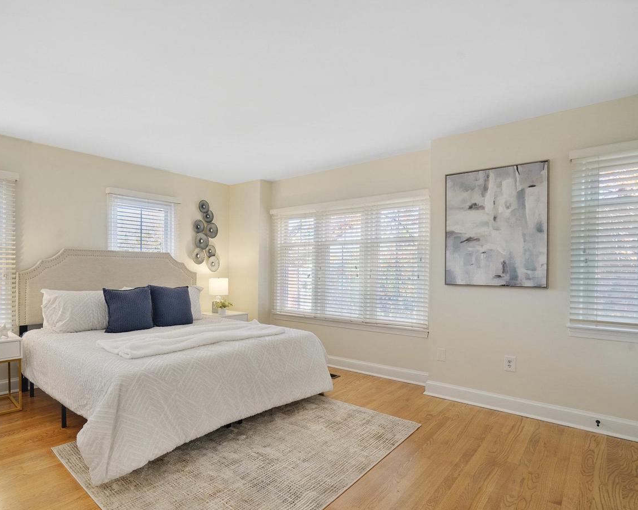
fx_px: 359
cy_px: 268
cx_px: 262
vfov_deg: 70.8
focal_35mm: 19
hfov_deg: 82.5
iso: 1250
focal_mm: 16
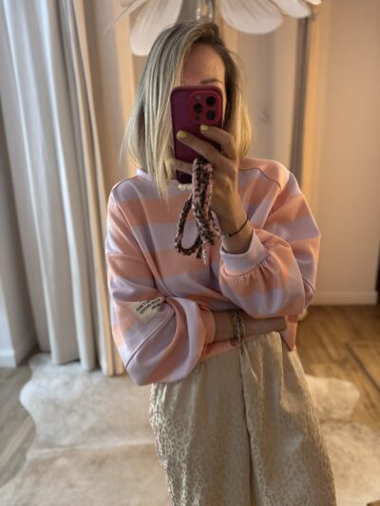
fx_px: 351
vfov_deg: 71.6
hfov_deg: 56.8
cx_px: 190
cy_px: 253
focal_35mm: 24
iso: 800
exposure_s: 1/50
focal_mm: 6.76
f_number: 1.78
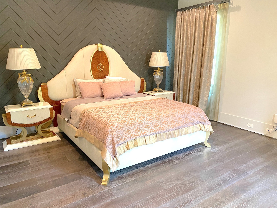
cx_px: 138
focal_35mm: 26
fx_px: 208
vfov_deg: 53.1
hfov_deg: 67.3
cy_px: 104
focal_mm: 4.25
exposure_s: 1/60
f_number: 1.8
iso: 500
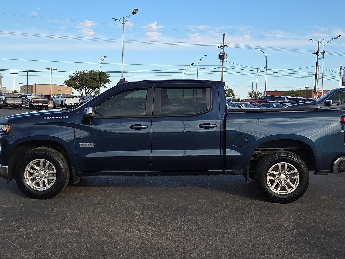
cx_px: 175
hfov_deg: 42.1
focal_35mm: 45
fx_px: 449
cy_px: 134
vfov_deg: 32.2
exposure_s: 1/3333
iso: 76
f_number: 1.8
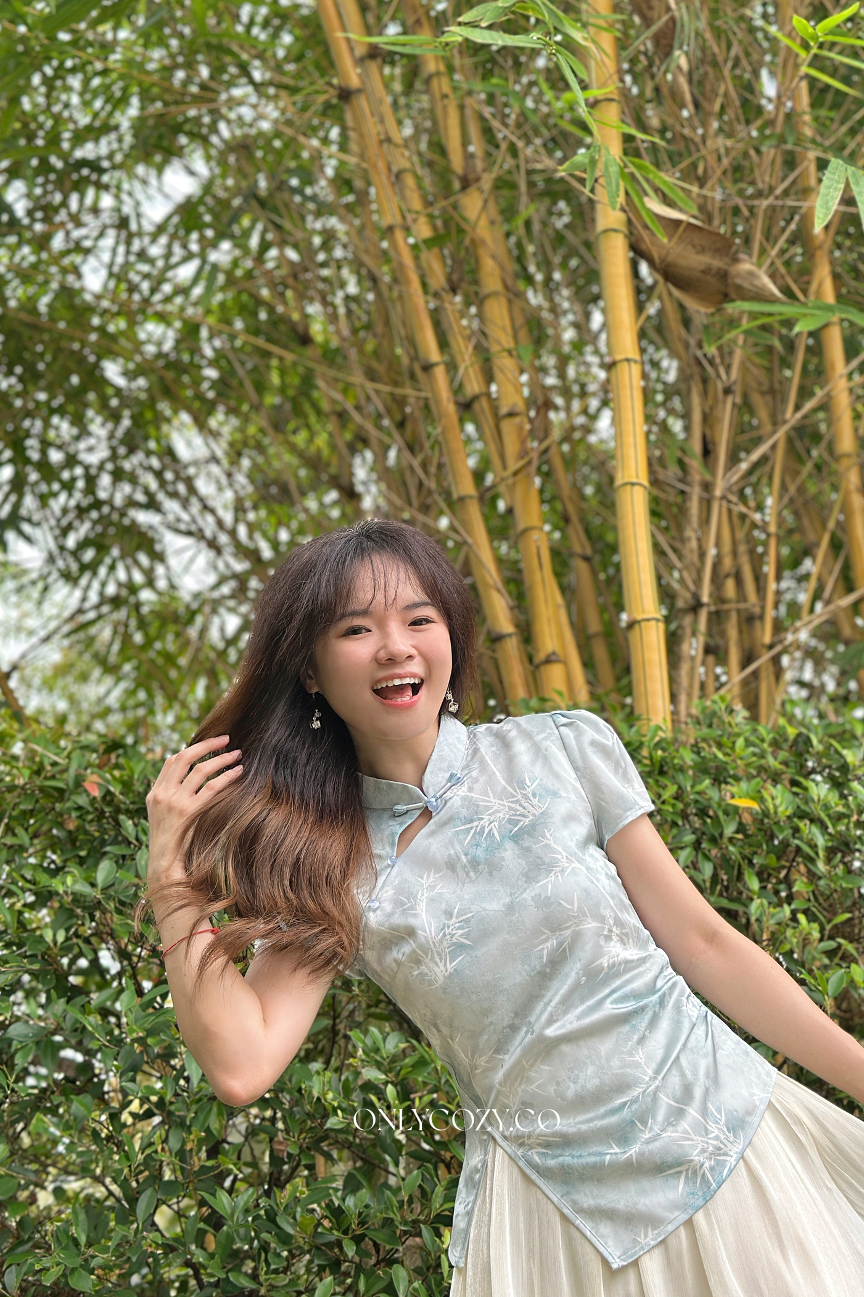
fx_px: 2052
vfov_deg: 35.0
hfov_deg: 23.8
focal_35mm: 57
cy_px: 618
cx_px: 464
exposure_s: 1/872
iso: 80
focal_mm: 6.86
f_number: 1.78
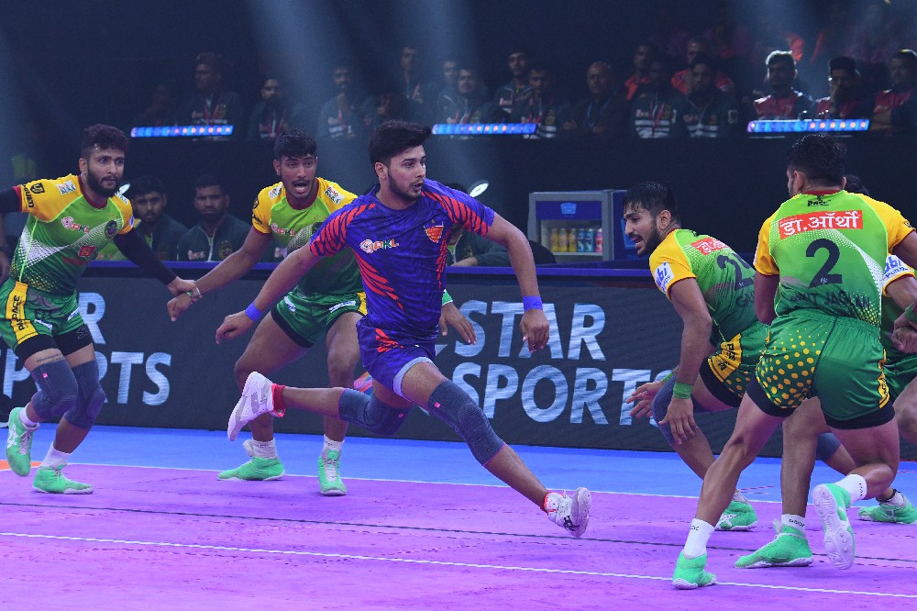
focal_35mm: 168
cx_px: 458
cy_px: 306
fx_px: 4278
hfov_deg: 12.2
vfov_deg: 8.2
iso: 2000
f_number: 5.6
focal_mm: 112
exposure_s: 1/1600
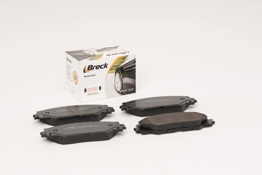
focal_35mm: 90
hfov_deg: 22.6
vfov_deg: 15.2
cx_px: 131
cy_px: 88
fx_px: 655
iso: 100
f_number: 11
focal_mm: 60
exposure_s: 1/200
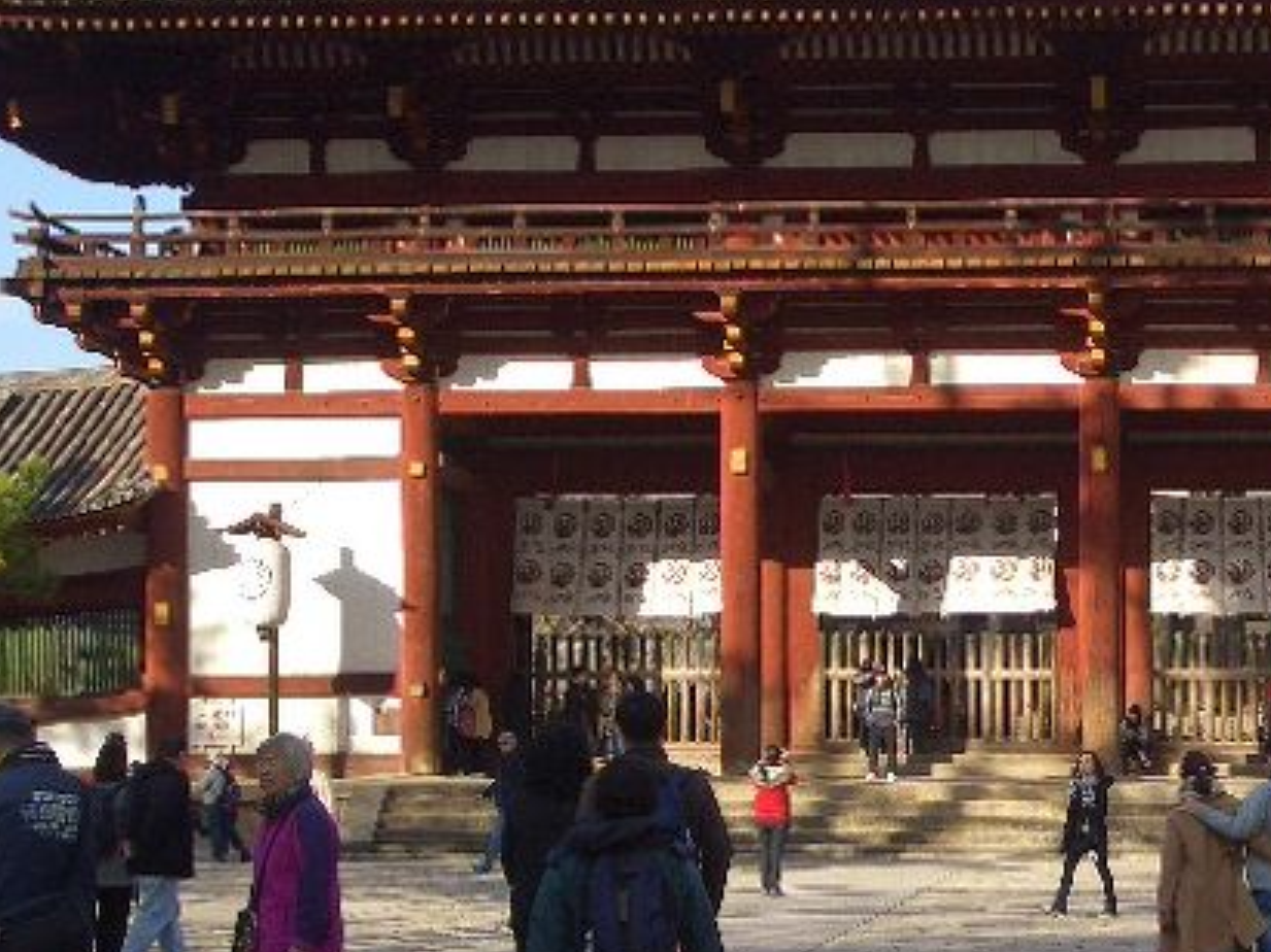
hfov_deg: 19.9
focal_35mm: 98
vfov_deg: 15.0
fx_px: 3597
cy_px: 660
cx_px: 888
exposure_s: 1/320
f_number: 3.5
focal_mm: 10.2
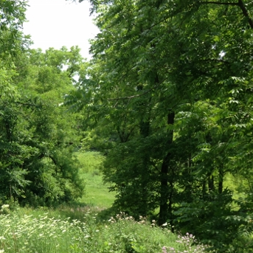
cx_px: 11
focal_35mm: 68
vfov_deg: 25.1
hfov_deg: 24.4
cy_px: 189
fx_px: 562
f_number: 2.4
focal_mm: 4.12
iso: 50
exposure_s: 1/559
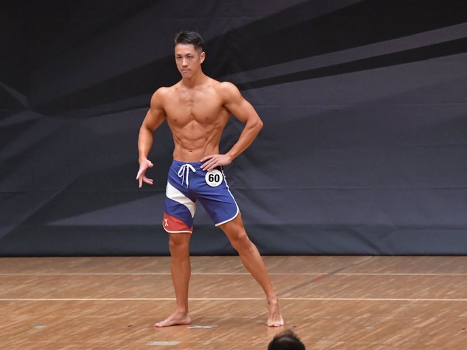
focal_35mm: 310
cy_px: 175
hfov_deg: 6.4
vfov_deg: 4.8
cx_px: 206
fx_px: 4183
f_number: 5.6
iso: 6400
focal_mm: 190
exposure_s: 1/400
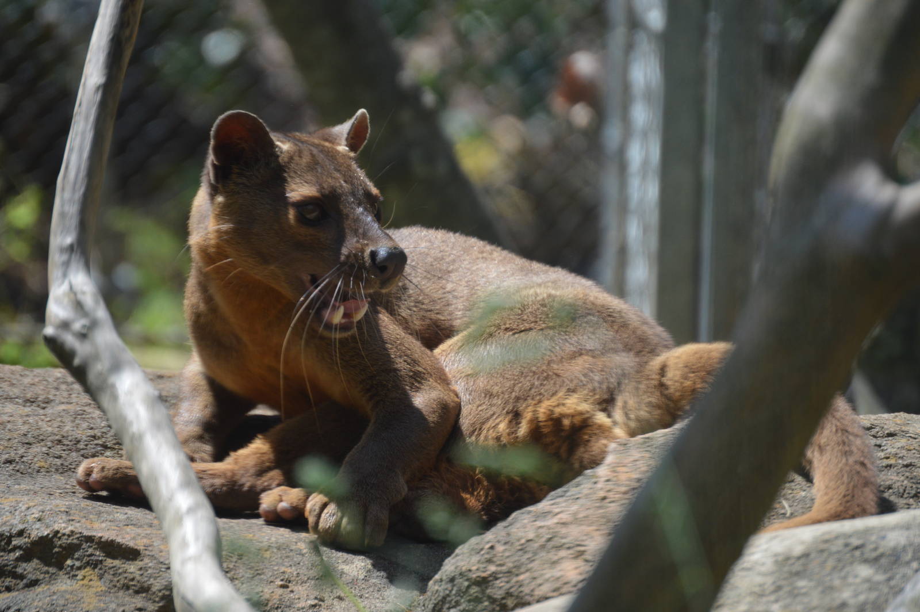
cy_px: 306
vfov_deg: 4.6
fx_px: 7660
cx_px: 460
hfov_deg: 6.9
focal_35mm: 300
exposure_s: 1/800
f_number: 5.6
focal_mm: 200
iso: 400
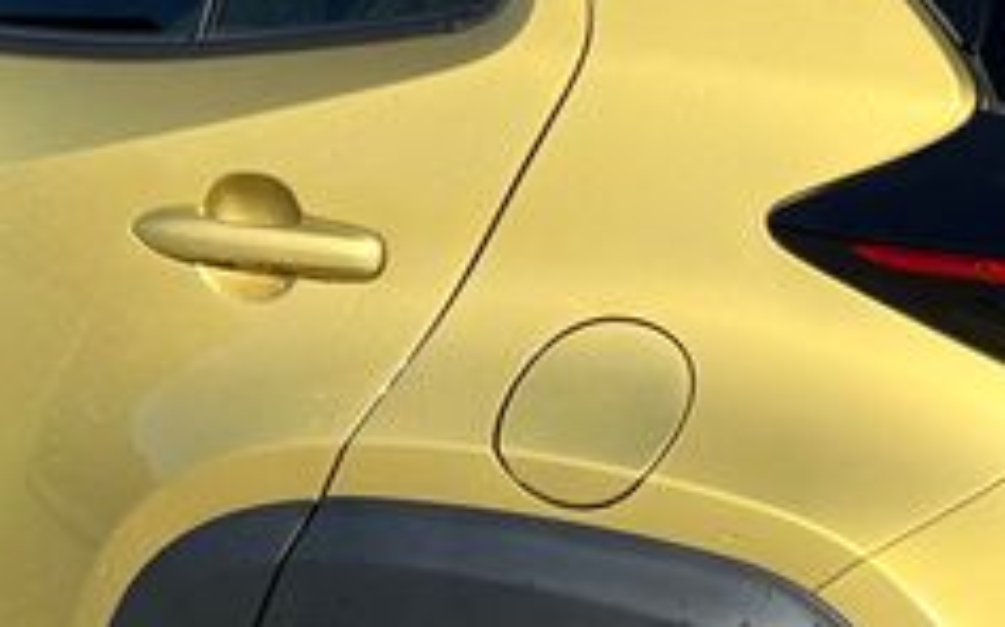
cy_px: 428
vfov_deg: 11.0
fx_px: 3259
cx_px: 297
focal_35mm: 119
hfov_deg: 17.5
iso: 50
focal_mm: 5.1
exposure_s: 1/3413
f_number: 1.6
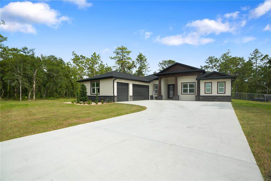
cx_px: 136
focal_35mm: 16
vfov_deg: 73.7
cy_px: 90
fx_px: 120
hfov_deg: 96.8
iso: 1000
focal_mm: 16
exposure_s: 1/320
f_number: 9
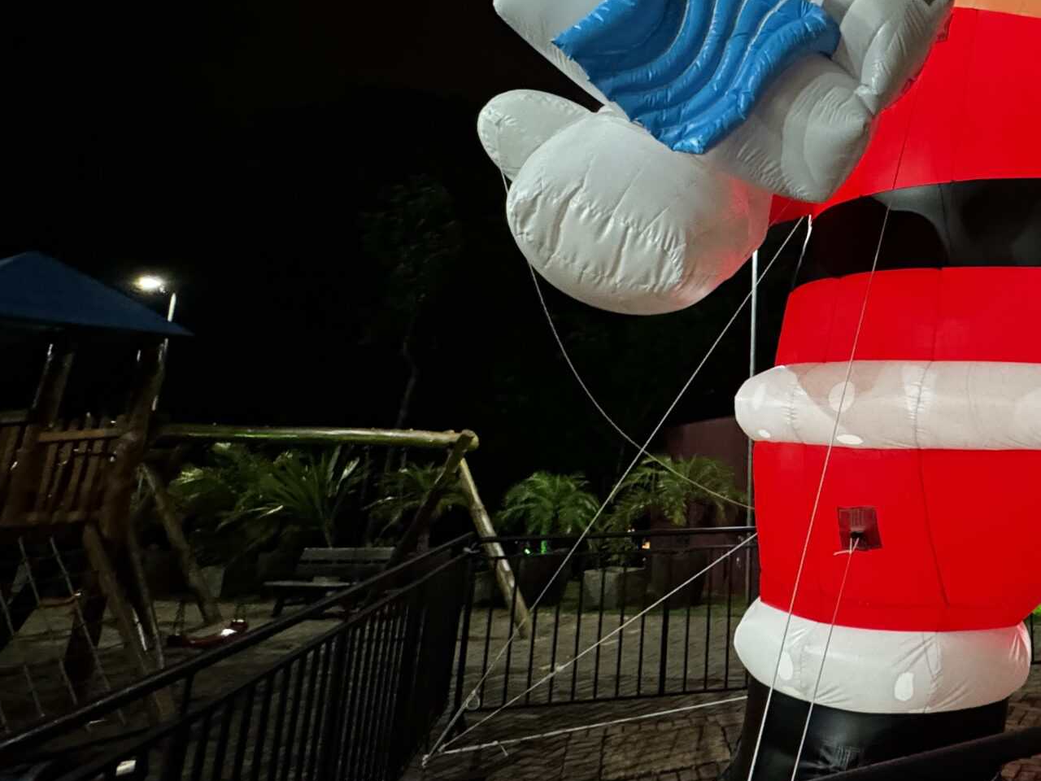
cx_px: 963
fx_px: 842
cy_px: 258
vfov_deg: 48.9
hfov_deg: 54.1
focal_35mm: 28
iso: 1000
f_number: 2.2
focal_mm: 2.22
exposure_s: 1/60
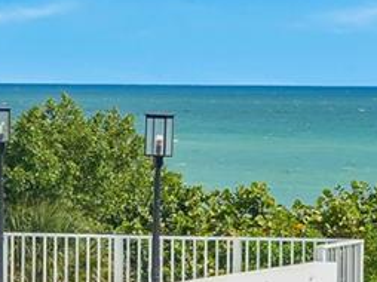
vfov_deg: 5.4
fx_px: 2970
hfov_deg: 7.2
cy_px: 70
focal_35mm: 273
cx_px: 405
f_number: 8
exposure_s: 1/1000
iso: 640
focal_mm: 30
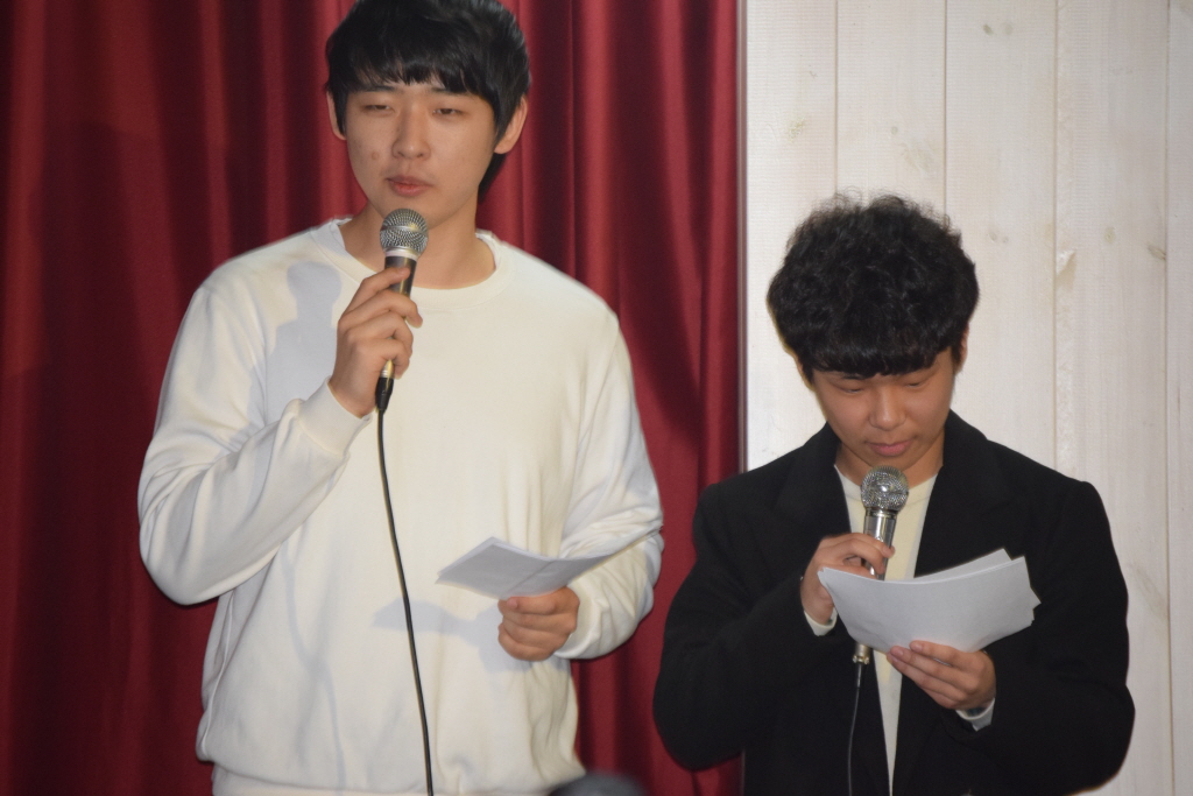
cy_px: 398
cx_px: 596
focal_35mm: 248
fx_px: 8202
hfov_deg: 8.3
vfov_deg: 5.6
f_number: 5.3
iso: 1600
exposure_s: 1/60
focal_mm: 165
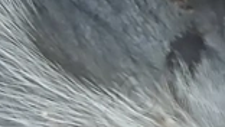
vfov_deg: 6.5
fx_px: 1081
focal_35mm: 181
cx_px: 508
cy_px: -154
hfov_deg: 10.5
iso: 250
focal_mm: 3.98
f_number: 1.8
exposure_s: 1/33.3
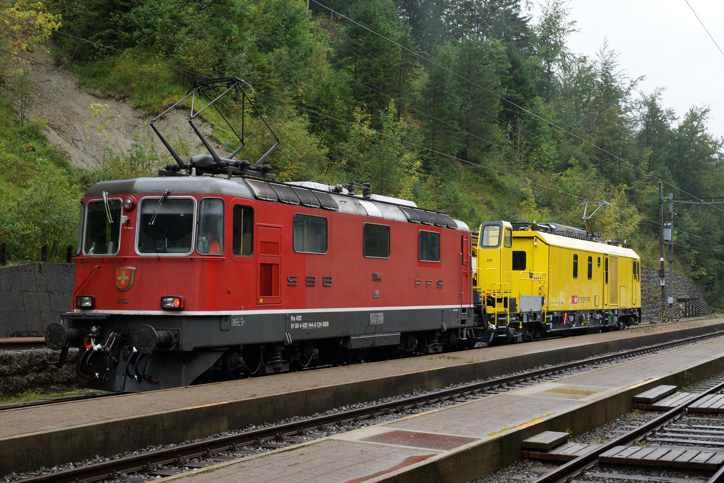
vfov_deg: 25.8
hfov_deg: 37.9
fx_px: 1056
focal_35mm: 52
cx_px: 362
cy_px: 242
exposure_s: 1/200
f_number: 6.3
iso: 320
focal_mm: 35
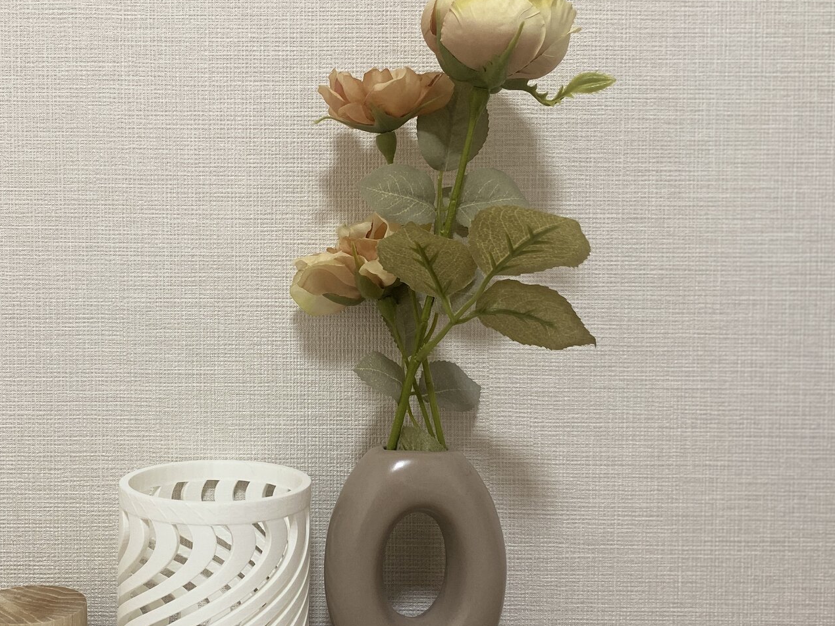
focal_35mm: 41
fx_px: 989
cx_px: 282
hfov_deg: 45.1
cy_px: 306
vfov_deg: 35.1
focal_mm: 4.25
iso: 125
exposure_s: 1/60
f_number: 1.8
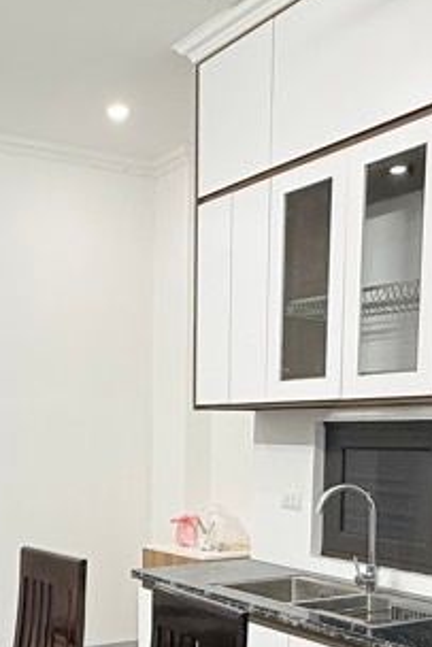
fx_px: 881
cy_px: 551
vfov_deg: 38.2
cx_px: 136
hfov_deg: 27.3
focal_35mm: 49
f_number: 2.2
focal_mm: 2.22
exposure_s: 1/100
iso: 160
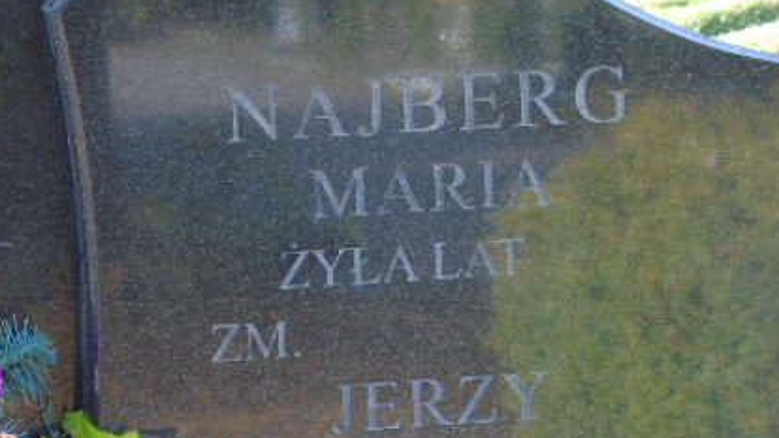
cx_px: 459
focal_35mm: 209
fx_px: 4318
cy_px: 314
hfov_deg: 10.3
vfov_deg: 5.8
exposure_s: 1/30
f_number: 4.6
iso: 100
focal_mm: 22
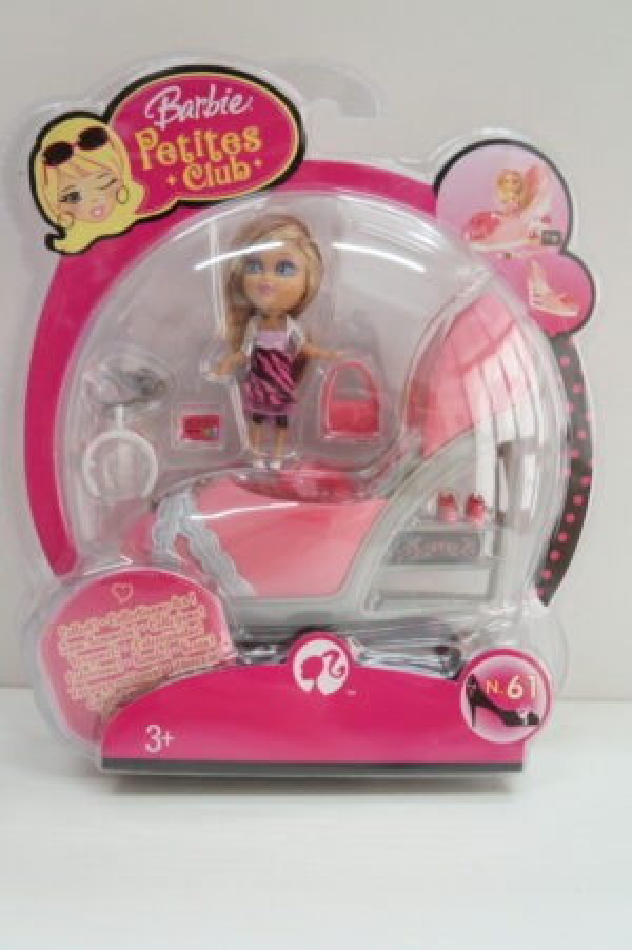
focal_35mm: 32
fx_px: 831
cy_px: 475
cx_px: 316
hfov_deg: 41.7
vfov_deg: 59.5
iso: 1250
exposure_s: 1/60
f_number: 5.6
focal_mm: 21
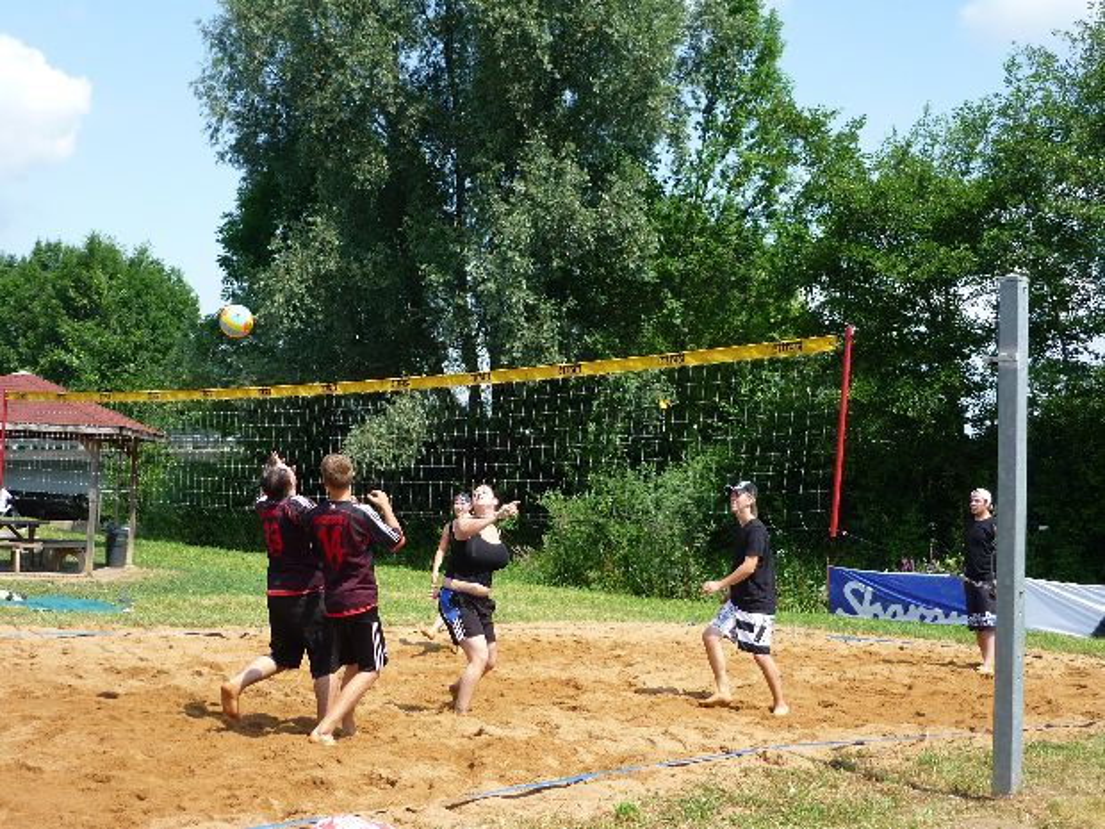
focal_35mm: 45
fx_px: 1436
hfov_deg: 42.1
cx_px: 552
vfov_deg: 32.2
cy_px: 414
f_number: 3.1
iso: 80
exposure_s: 1/640
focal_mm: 7.4
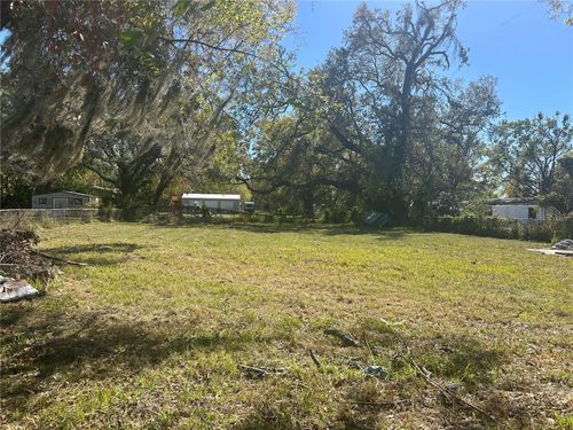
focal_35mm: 26
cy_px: 215
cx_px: 286
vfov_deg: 53.1
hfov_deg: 67.3
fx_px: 430
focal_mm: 5.7
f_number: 1.5
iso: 50
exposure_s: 1/2513
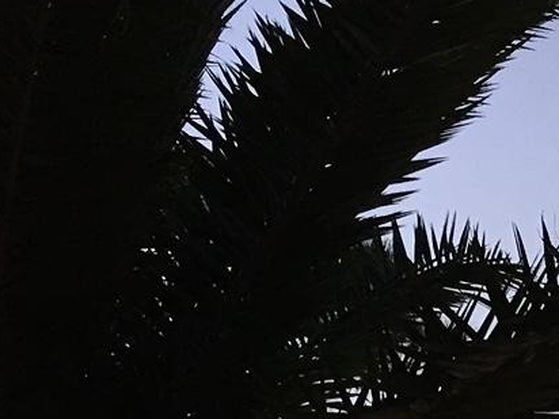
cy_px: 773
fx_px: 2293
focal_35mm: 142
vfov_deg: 9.9
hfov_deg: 12.8
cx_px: 959
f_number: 2.2
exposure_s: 1/30
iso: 32
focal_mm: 4.15
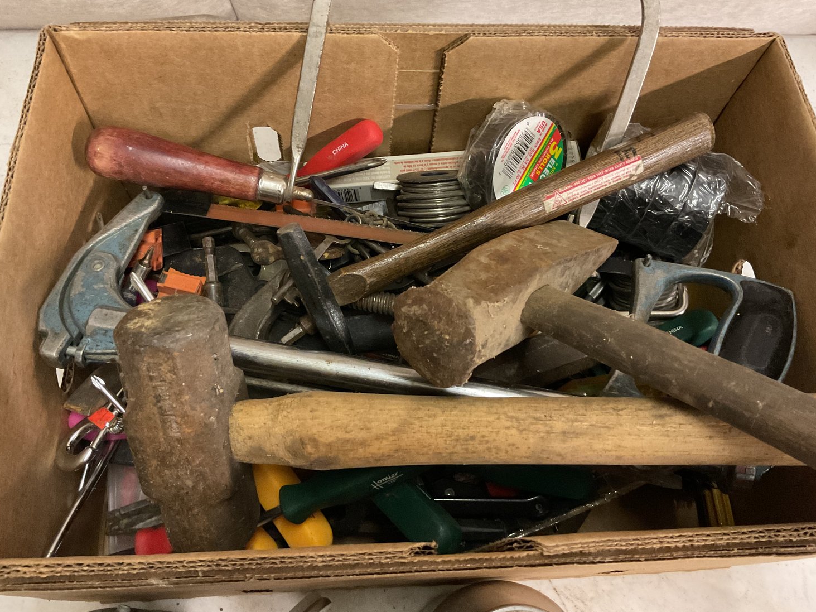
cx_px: 400
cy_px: 299
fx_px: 707
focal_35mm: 30
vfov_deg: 46.8
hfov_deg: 60.0
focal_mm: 3
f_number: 1.8
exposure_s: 1/30
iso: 500
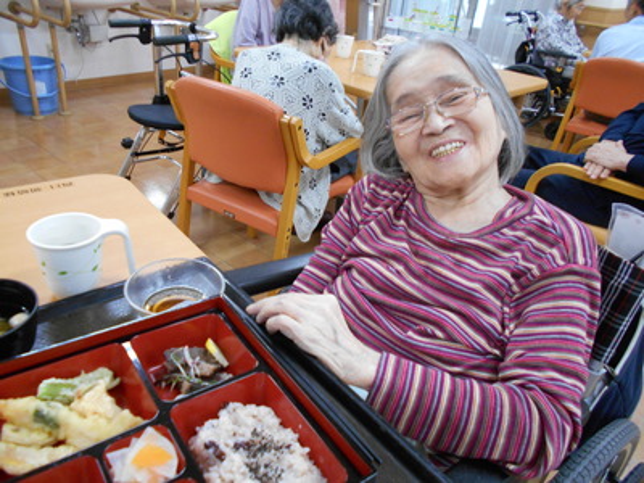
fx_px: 484
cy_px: 242
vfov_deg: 53.1
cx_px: 322
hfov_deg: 67.3
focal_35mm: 26
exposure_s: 1/30
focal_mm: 4.6
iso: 400
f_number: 3.2
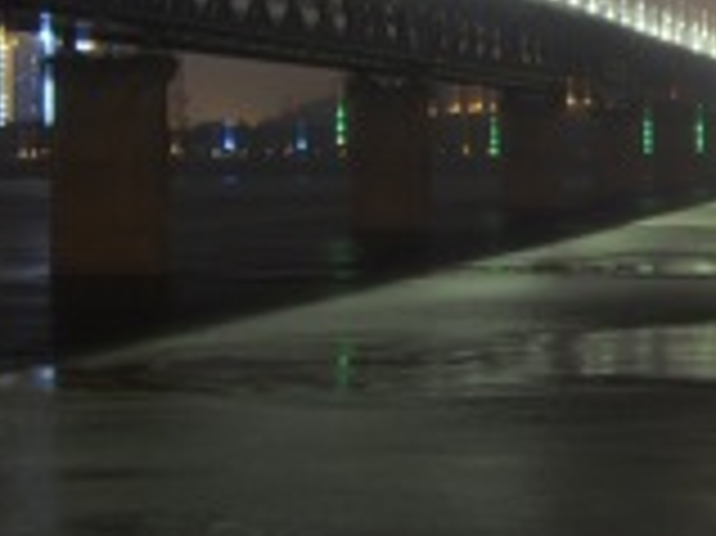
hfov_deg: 17.2
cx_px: 923
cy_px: 122
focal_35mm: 108
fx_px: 2232
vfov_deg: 13.6
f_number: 3.5
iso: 80
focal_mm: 6.6
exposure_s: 6
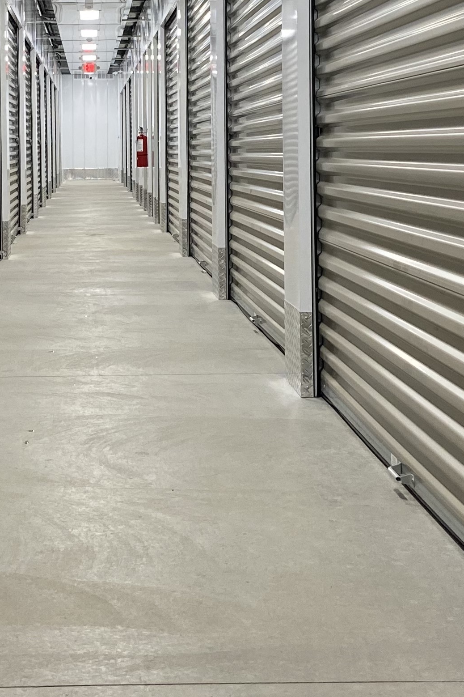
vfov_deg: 28.5
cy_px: 182
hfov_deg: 19.3
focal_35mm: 70
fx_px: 1354
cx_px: 112
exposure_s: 1/60
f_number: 1.8
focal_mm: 4.25
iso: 80
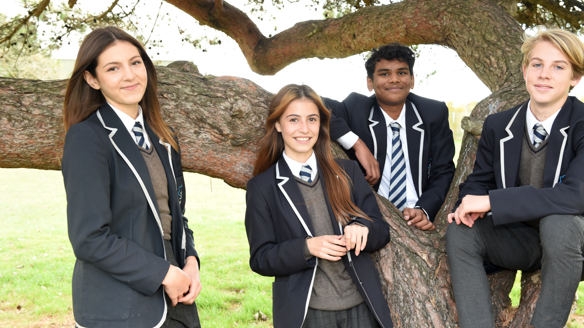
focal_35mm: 51
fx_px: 790
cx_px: 319
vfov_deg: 23.5
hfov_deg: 40.5
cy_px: 183
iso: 800
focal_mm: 42
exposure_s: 1/80
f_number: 5.6
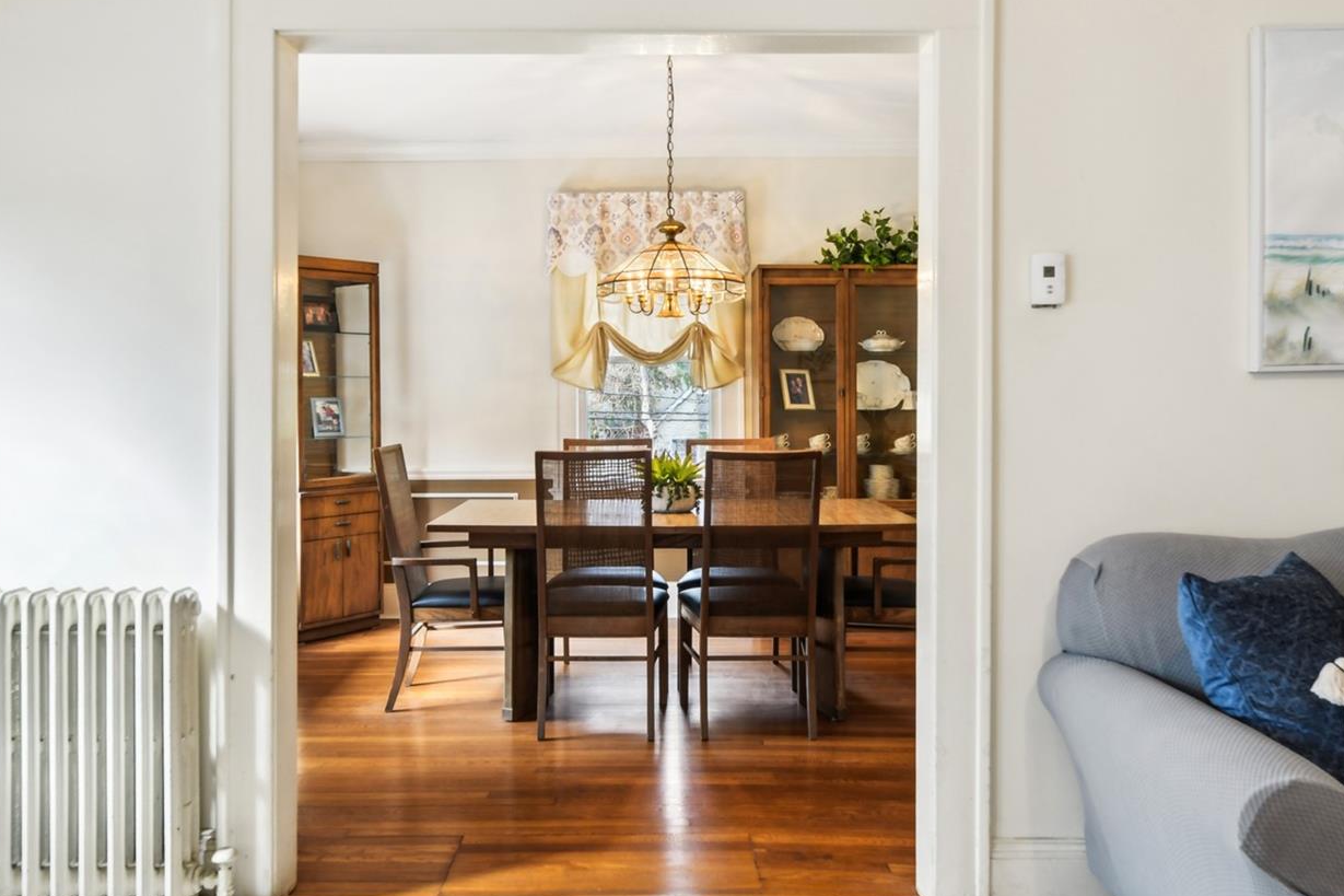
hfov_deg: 61.9
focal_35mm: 30
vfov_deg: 43.5
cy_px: 406
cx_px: 648
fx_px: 1120
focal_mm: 18
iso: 320
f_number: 8
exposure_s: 1/25
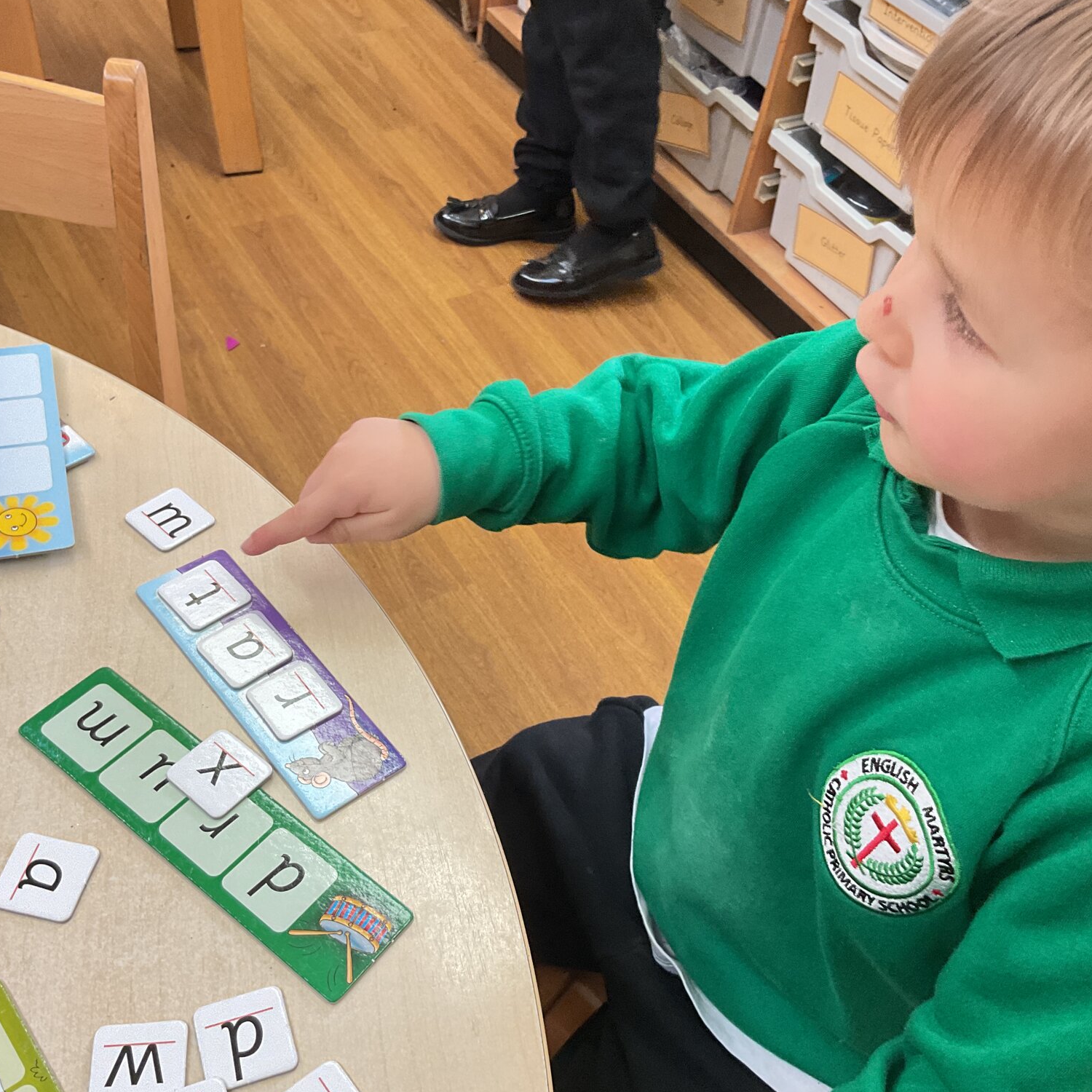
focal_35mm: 35
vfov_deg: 47.2
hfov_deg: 47.2
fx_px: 1249
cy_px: 551
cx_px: 531
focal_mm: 3
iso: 100
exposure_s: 1/50
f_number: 1.8
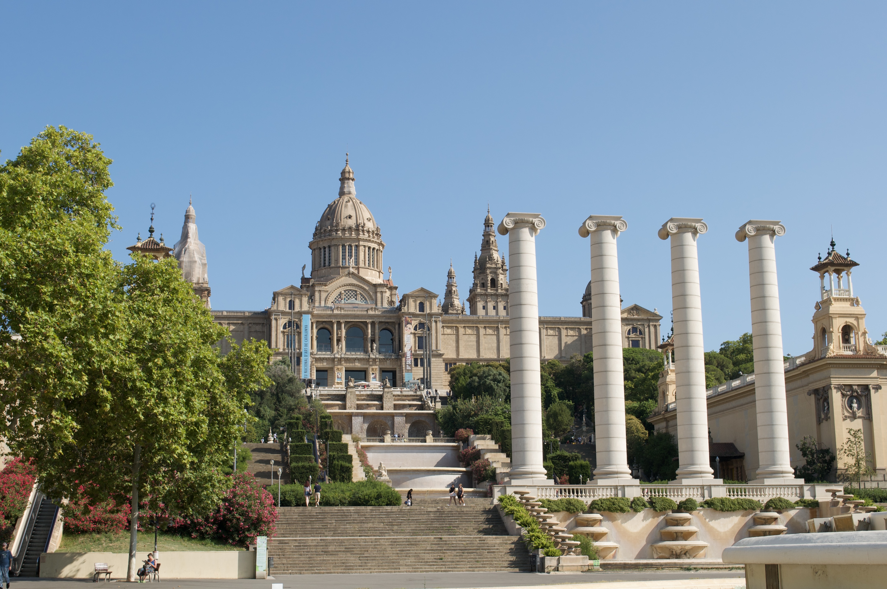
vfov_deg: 26.4
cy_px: 294
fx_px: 1255
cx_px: 444
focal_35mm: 51
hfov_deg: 38.9
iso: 200
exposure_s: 1/320
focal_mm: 34
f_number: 9
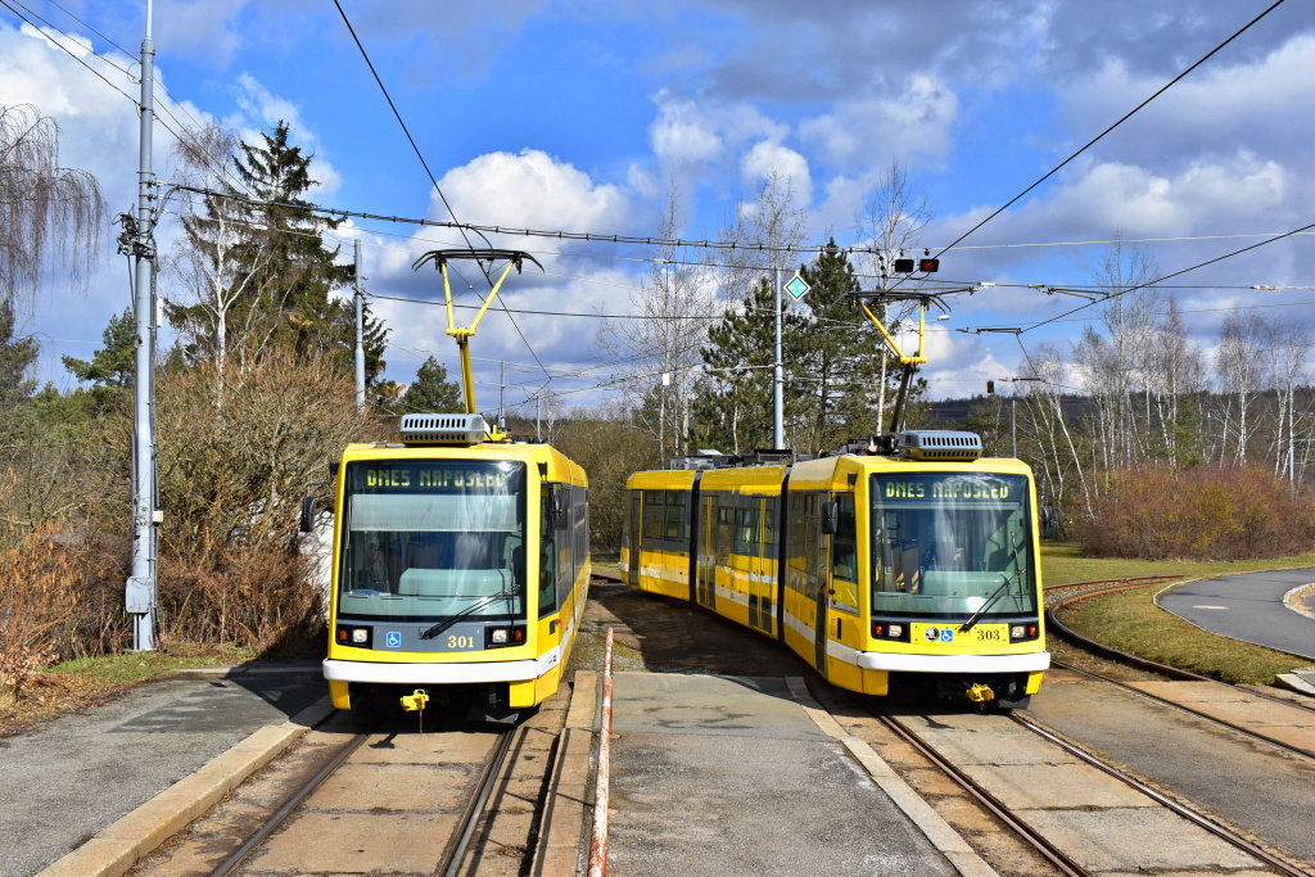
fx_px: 1315
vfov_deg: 36.9
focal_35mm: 36
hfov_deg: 53.1
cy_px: 438
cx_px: 658
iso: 200
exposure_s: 1/500
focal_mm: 24
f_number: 10
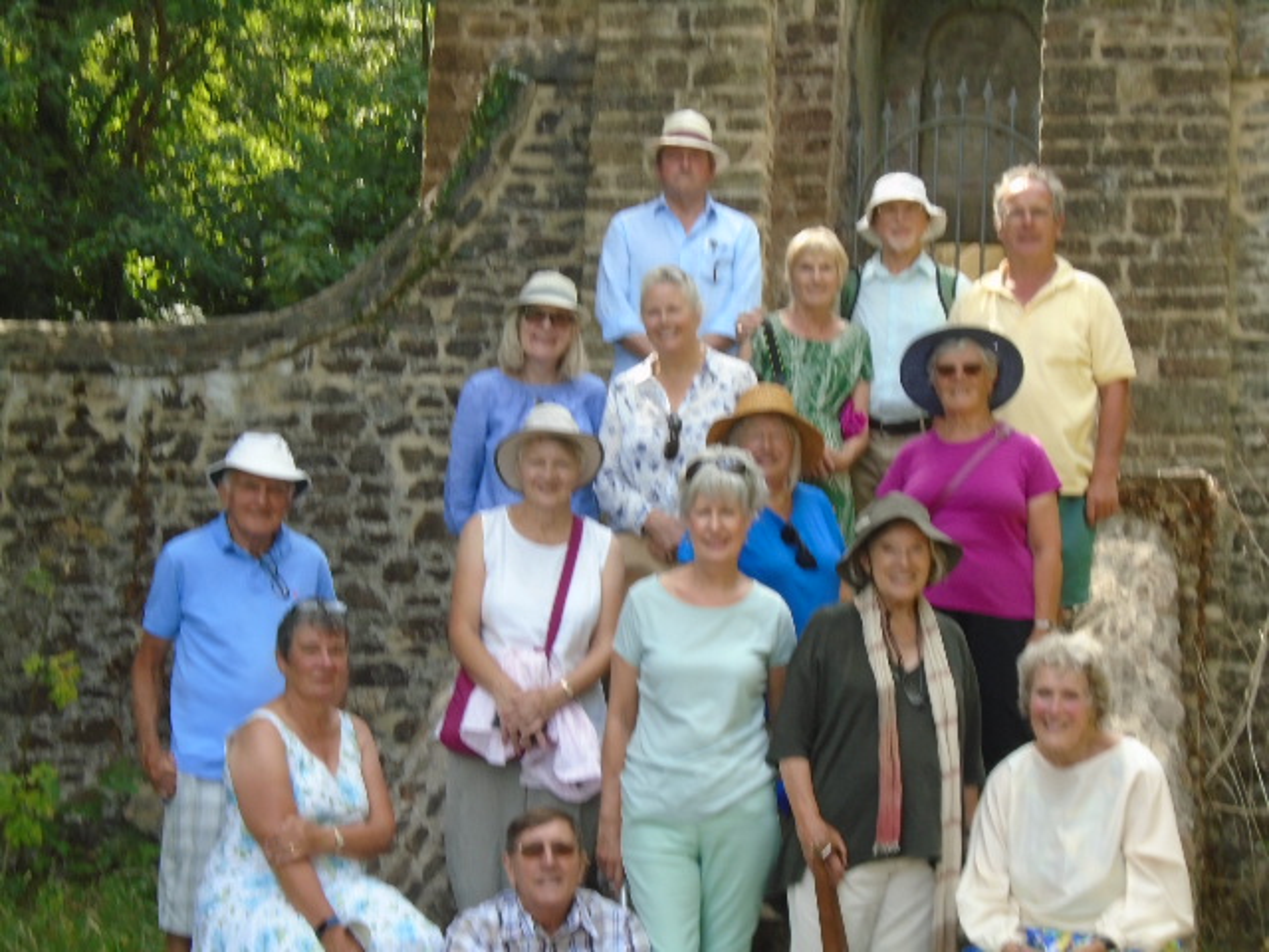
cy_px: 476
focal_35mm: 68
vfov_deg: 21.6
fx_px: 2493
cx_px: 634
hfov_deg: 28.6
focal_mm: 12
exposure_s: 1/125
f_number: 5.5
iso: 200
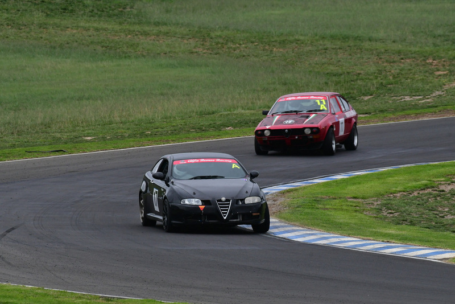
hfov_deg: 2.9
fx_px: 9103
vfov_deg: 1.9
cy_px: 152
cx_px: 228
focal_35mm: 720
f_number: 11
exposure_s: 1/640
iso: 1000
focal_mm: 480
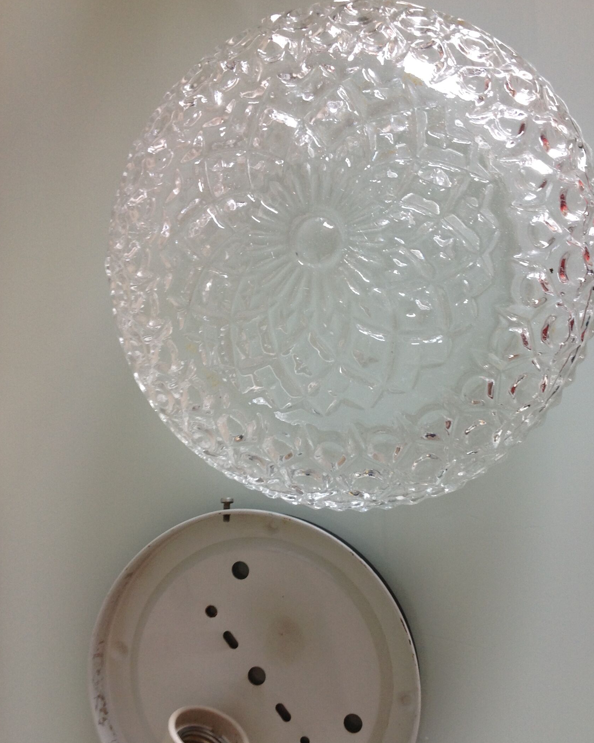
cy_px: 426
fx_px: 923
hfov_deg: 35.6
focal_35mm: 42
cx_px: 339
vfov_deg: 43.7
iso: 50
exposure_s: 1/15
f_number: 2.4
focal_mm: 4.28
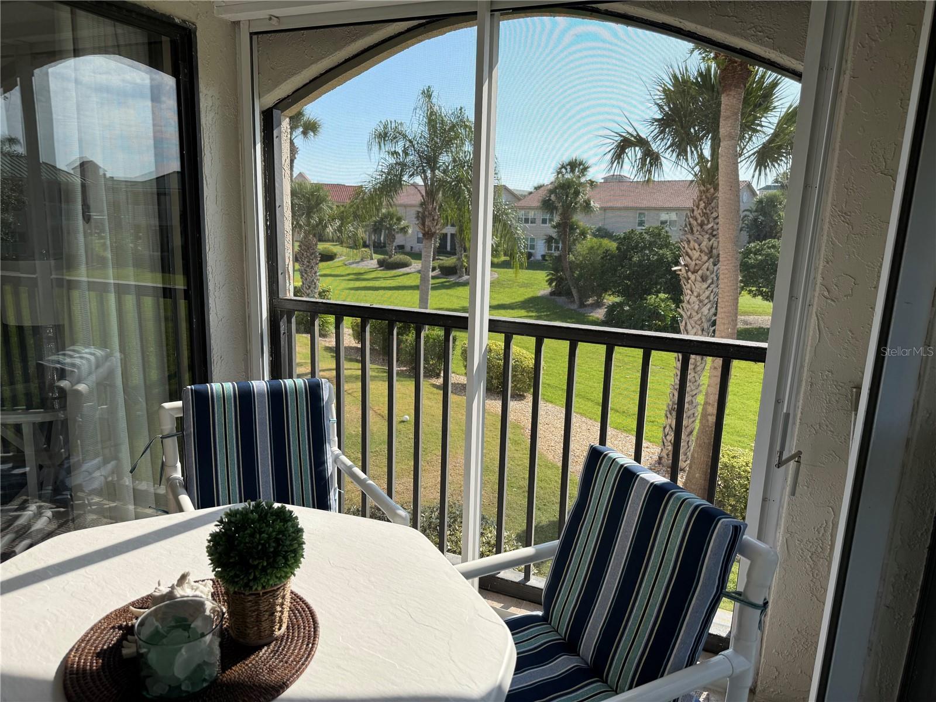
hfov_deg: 71.6
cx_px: 468
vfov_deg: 56.8
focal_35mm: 24
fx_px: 649
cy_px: 351
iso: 80
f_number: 1.78
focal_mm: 6.76
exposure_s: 1/2370
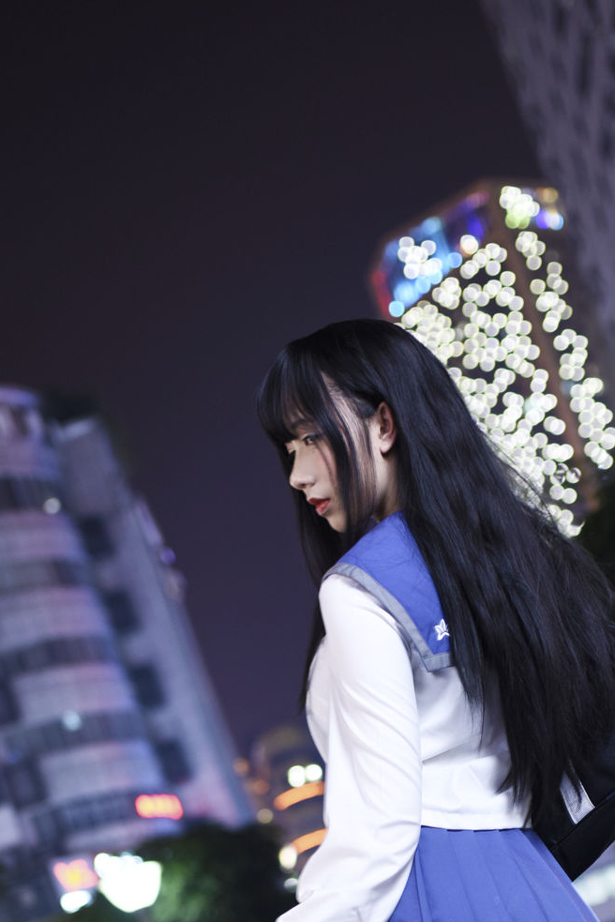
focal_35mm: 80
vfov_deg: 23.9
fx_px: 2048
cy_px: 987
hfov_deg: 17.0
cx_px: 416
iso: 400
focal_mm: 35
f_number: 2
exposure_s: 1/25
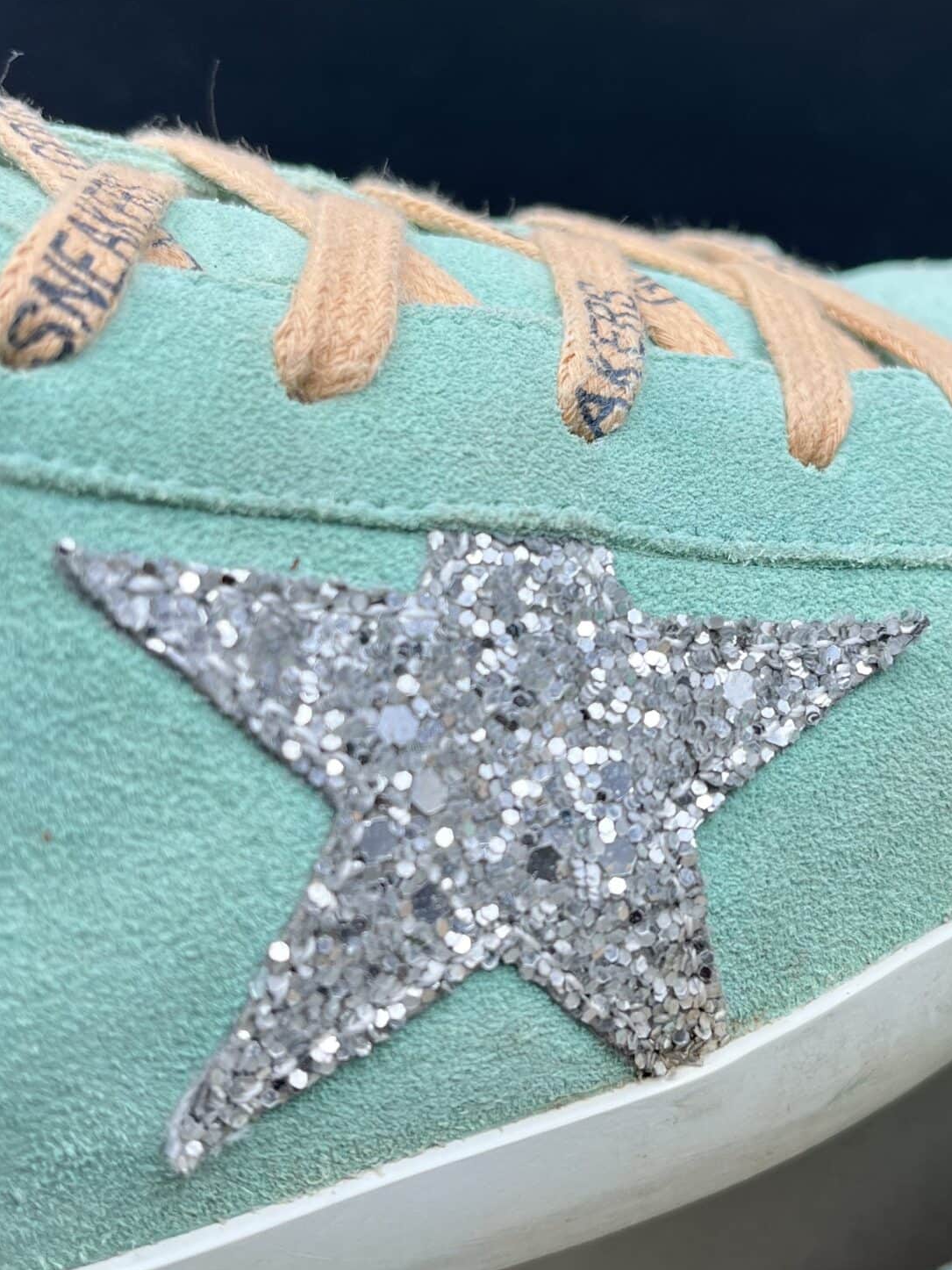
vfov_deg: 41.2
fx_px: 1687
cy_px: 584
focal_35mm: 46
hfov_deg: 31.3
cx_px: 631
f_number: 1.6
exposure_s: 1/214
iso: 40
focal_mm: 5.1
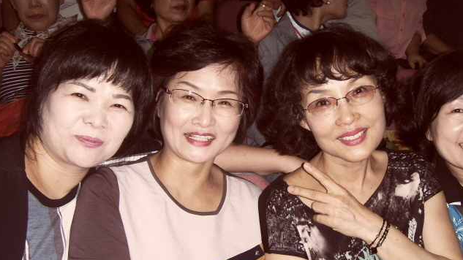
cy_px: 165
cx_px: 241
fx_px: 577
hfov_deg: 43.7
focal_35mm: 47
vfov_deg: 25.3
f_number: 3.5
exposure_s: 1/45
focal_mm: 6.6
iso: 100
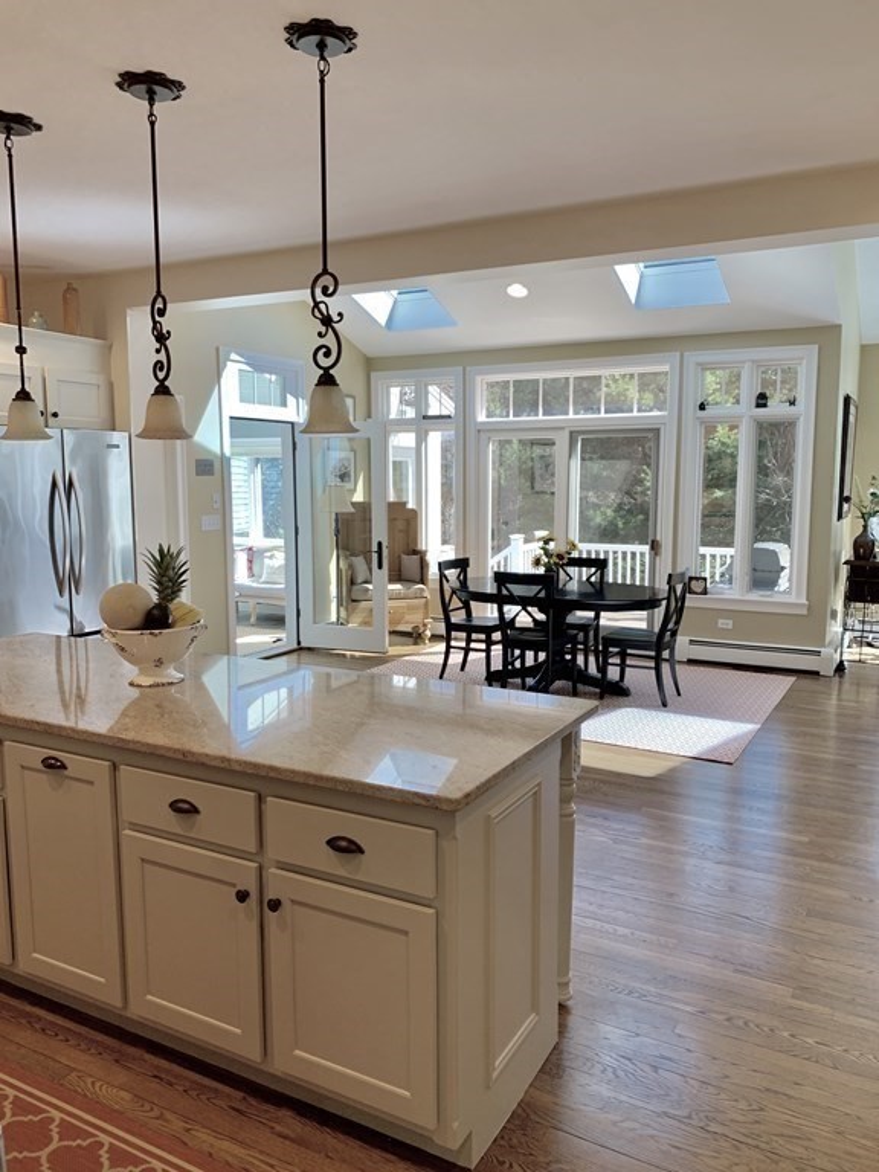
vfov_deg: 67.3
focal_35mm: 26
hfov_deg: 53.1
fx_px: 880
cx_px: 440
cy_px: 586
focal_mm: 4.25
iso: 80
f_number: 1.8
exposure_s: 1/120
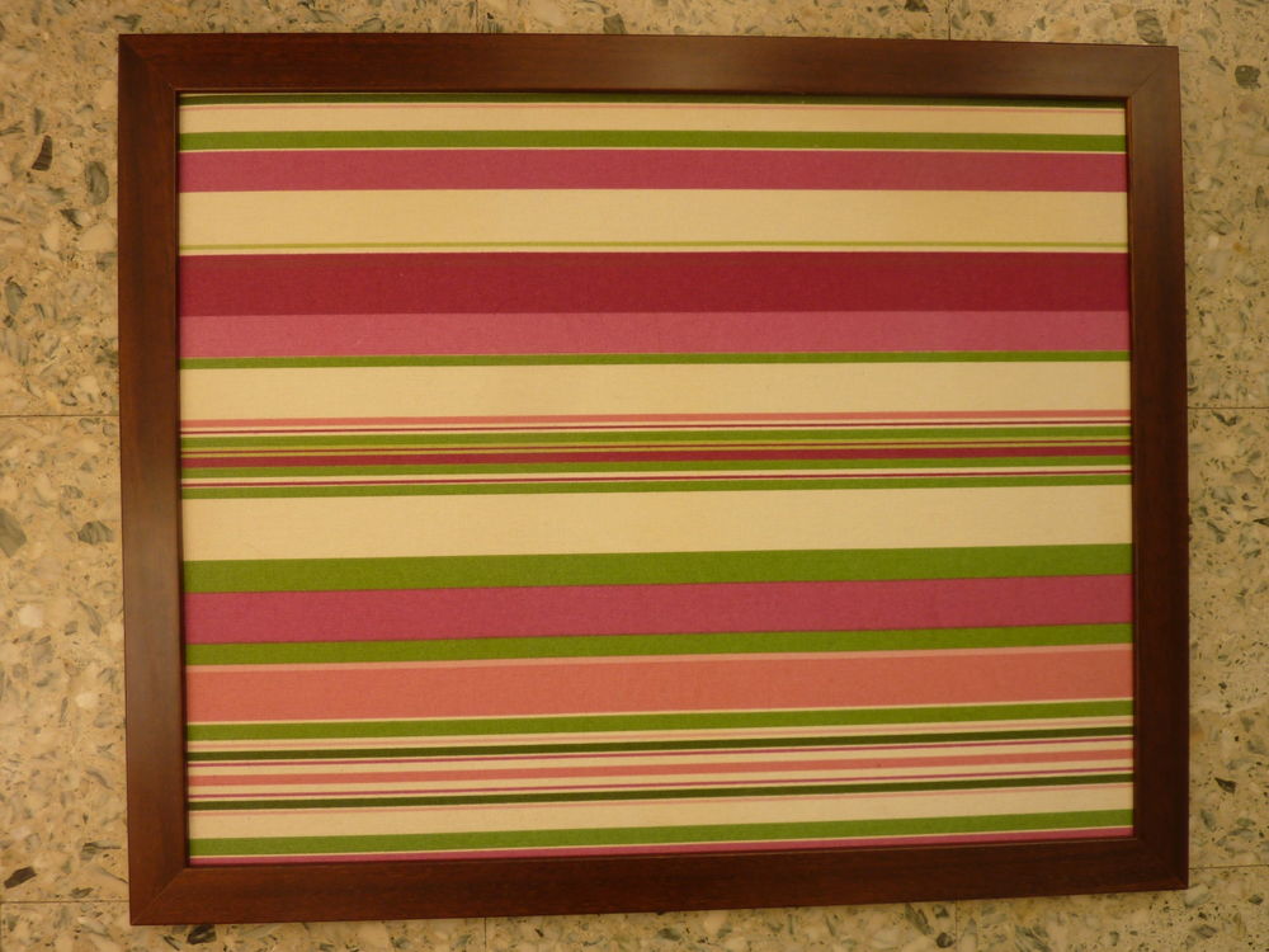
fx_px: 916
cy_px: 476
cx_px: 634
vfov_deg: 54.9
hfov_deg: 69.4
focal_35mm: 25
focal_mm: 4.1
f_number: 3.3
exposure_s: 1/60
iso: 80
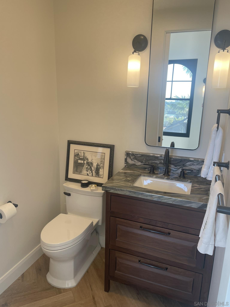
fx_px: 230
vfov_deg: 67.3
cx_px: 115
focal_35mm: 26
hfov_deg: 53.1
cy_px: 154
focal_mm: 4.2
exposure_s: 1/120
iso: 50
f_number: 1.6
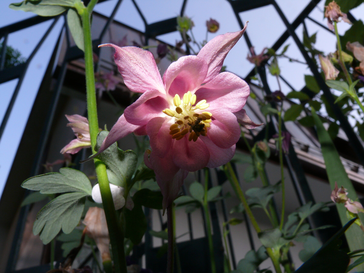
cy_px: 136
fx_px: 368
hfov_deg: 52.6
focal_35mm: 35
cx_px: 182
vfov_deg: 40.7
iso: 100
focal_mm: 7.4
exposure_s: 1/30
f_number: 11
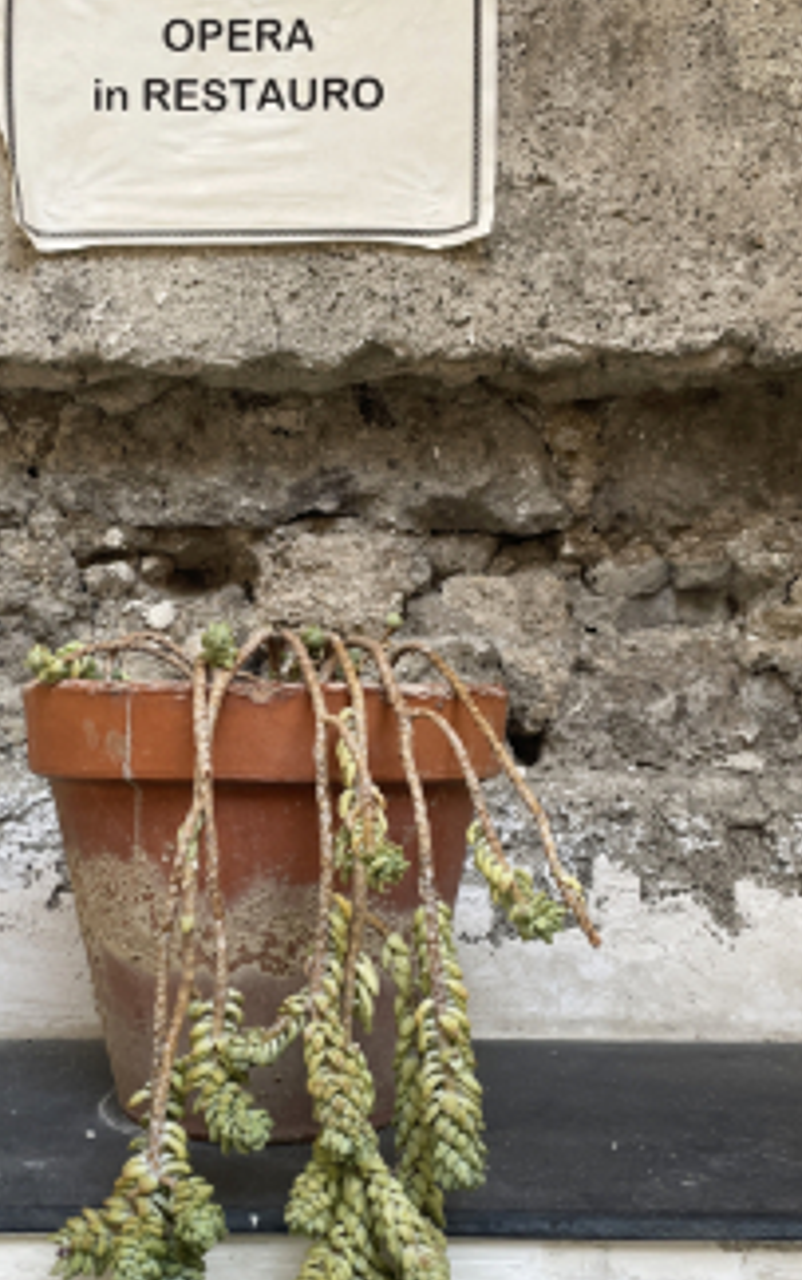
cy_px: 604
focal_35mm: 34
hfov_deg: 36.8
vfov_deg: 56.6
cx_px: 249
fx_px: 1187
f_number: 1.6
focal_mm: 4.2
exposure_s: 1/121
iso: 50
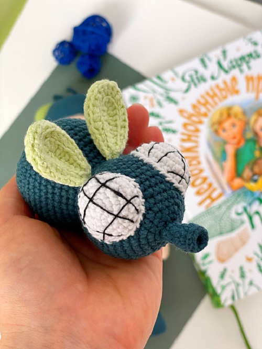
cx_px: 131
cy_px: 174
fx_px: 524
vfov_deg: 36.8
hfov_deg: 28.1
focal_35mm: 52
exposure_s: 1/122
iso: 50
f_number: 2
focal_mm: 6
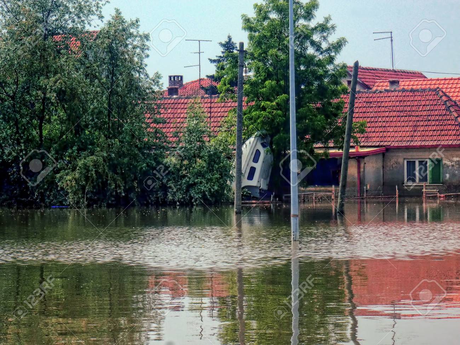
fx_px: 1860
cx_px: 230
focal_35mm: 140
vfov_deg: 10.6
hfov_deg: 14.1
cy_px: 172
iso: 80
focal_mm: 25
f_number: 5.9
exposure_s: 1/400
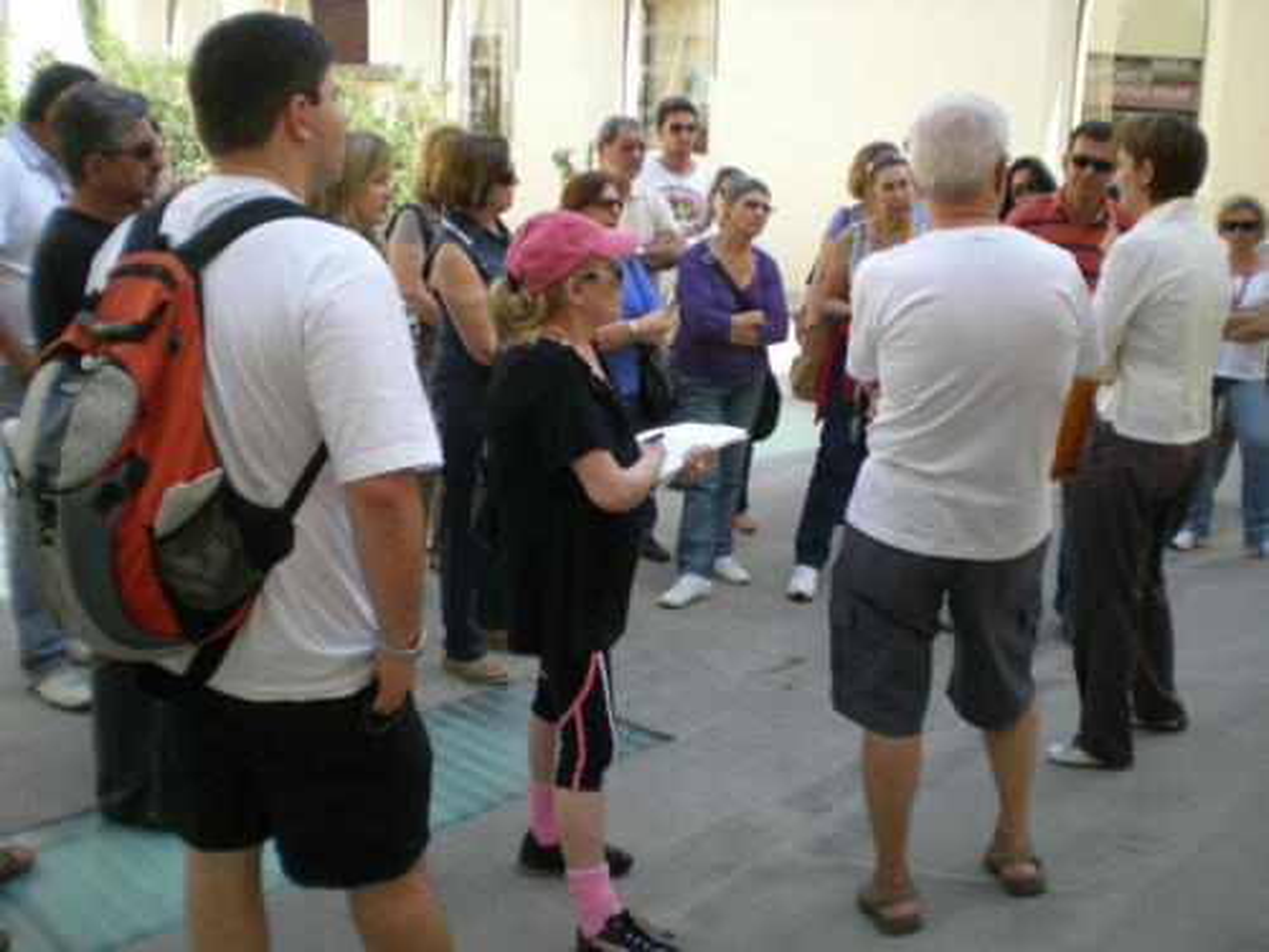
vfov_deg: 37.7
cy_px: 476
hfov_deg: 49.0
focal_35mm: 38
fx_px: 1393
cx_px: 634
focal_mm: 6.3
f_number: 3.1
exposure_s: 1/171
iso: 50
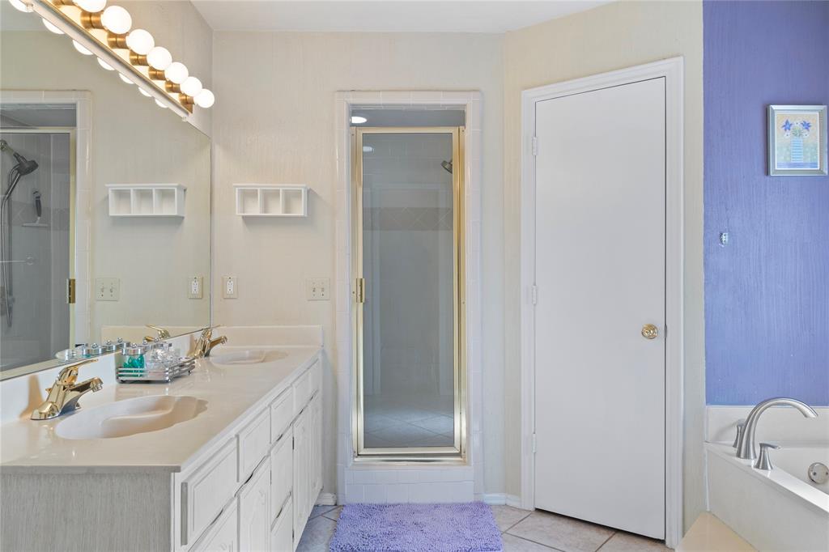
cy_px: 276
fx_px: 552
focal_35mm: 24
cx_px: 414
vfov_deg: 53.1
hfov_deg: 73.8
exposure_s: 1/4
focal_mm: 16.1
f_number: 8
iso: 250
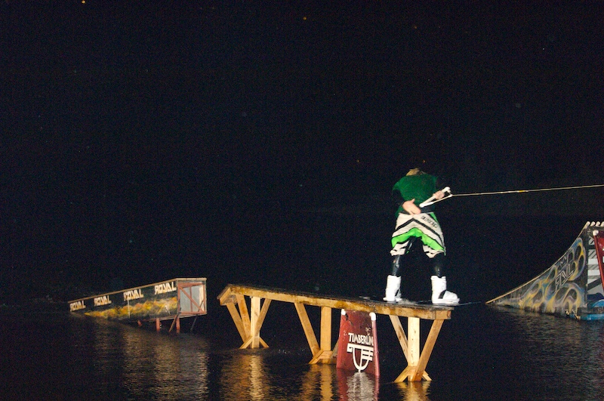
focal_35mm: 112
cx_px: 302
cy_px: 200
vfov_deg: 12.1
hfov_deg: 18.2
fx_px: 1885
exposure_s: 1/250
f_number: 2.8
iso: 800
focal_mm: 75
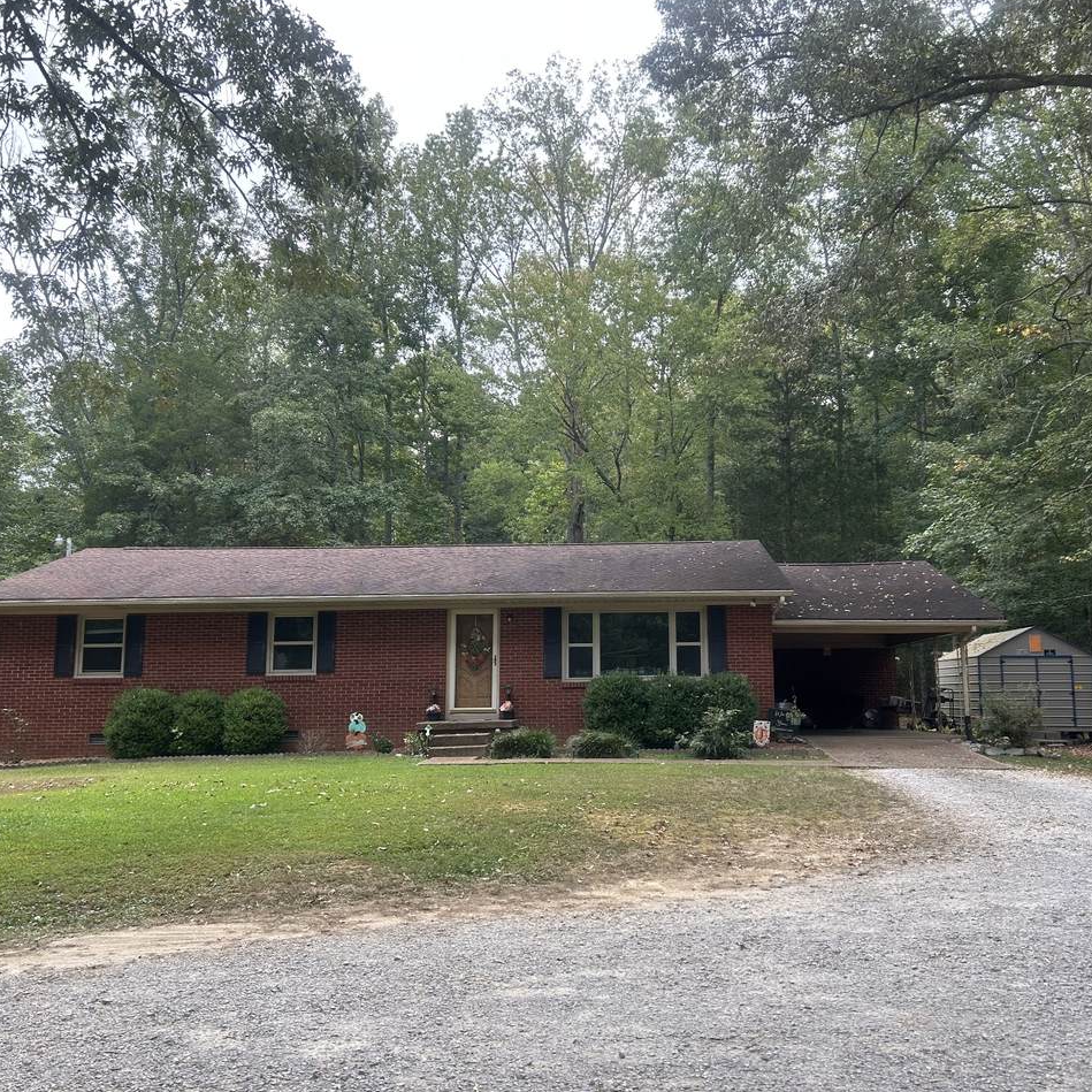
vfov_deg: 52.5
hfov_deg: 52.4
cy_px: 542
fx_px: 1106
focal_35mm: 31
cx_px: 602
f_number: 1.5
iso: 50
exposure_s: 1/274
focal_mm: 5.7
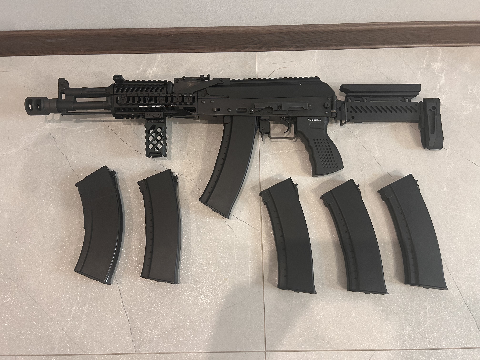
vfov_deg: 53.1
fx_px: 361
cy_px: 180
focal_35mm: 26
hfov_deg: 67.3
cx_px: 240
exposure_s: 1/50
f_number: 1.5
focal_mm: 5.7
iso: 250
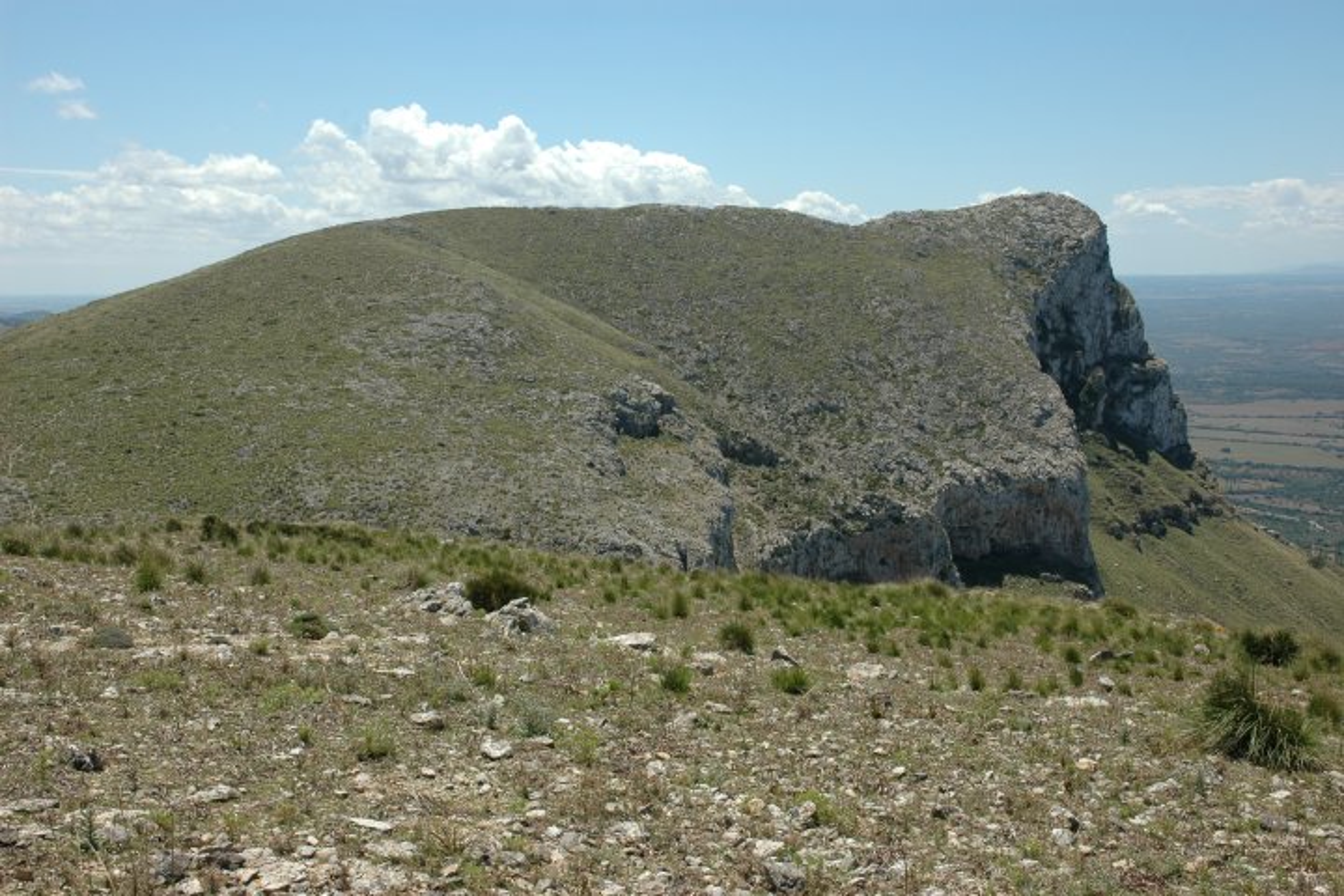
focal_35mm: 40
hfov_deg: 47.9
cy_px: 448
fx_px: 1512
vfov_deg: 33.0
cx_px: 672
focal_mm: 27
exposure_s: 1/320
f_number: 9
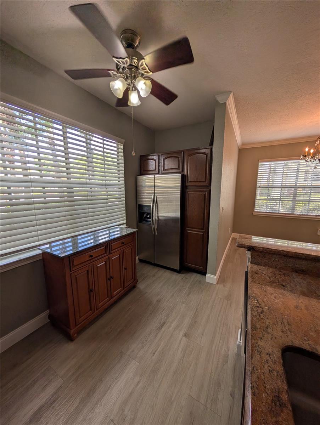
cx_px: 160
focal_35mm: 12
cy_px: 212
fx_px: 148
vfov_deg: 110.5
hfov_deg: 94.6
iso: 54
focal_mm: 2.02
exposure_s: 1/281
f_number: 1.7
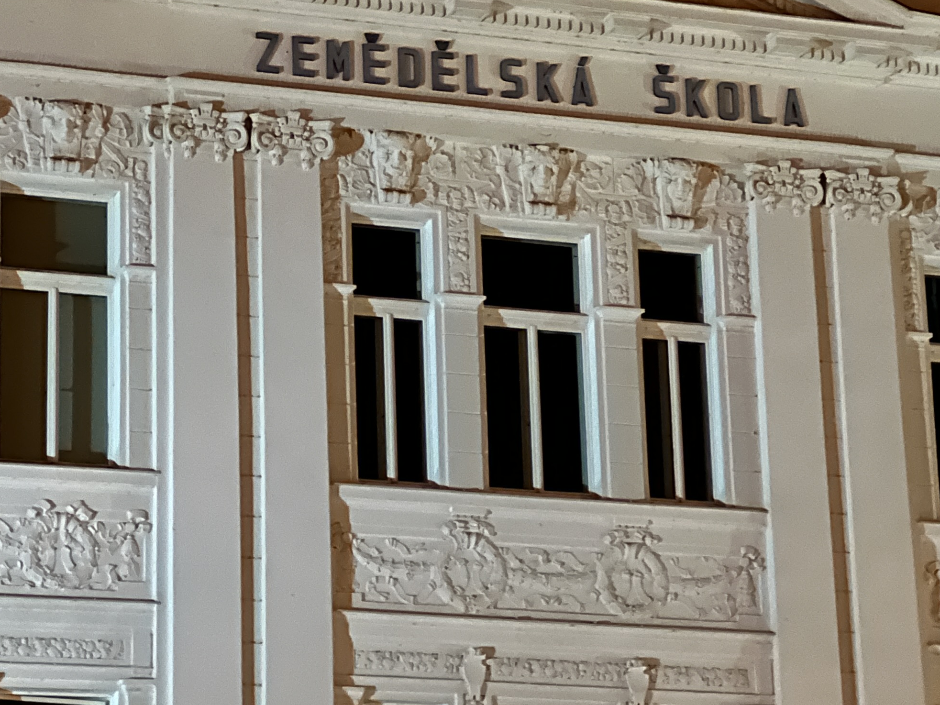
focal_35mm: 158
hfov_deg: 12.5
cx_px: 561
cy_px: 7
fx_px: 4291
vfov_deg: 9.3
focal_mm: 9
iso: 1600
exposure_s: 1/8
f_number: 2.8
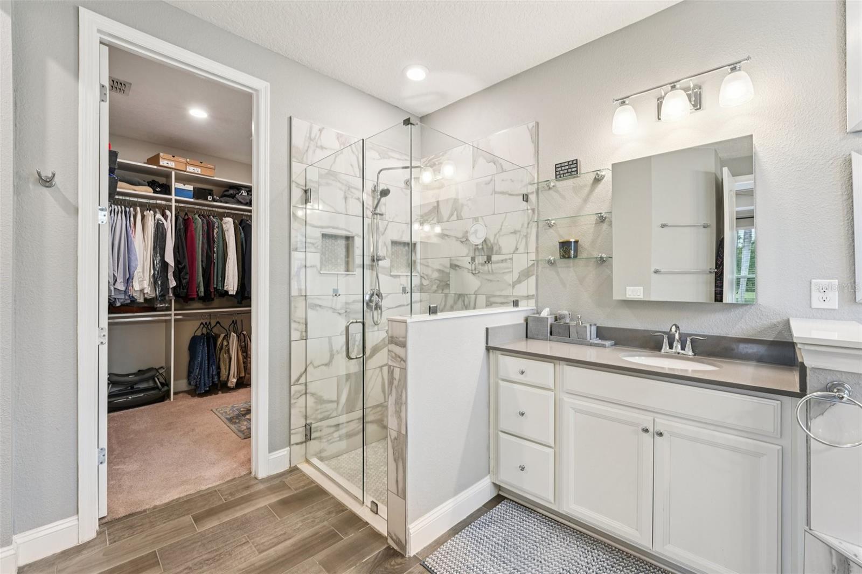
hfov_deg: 104.3
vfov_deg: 81.2
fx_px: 335
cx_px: 431
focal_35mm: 14
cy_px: 287
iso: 100
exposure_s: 1/1.25
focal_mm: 14
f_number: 9
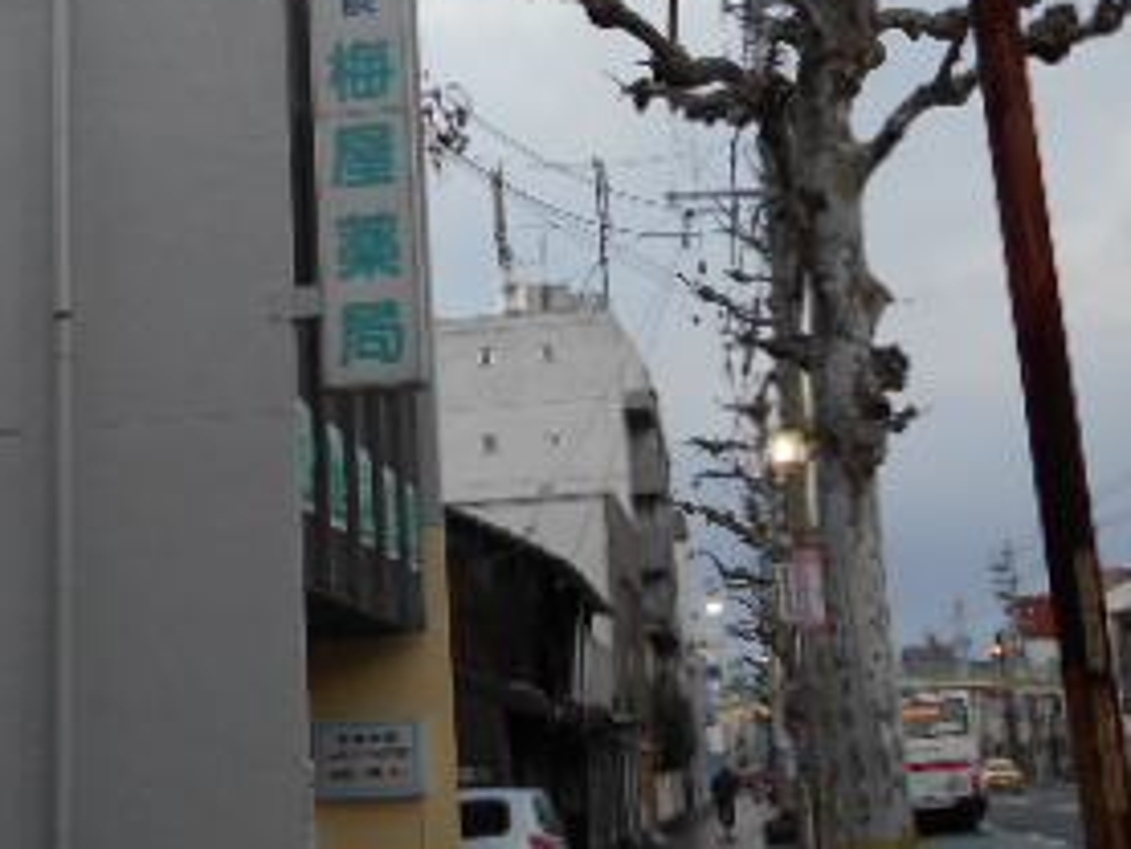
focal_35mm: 60
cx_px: 380
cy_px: 200
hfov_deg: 31.9
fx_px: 1961
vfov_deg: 24.1
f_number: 3.2
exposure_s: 1/40
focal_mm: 4.6
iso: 80
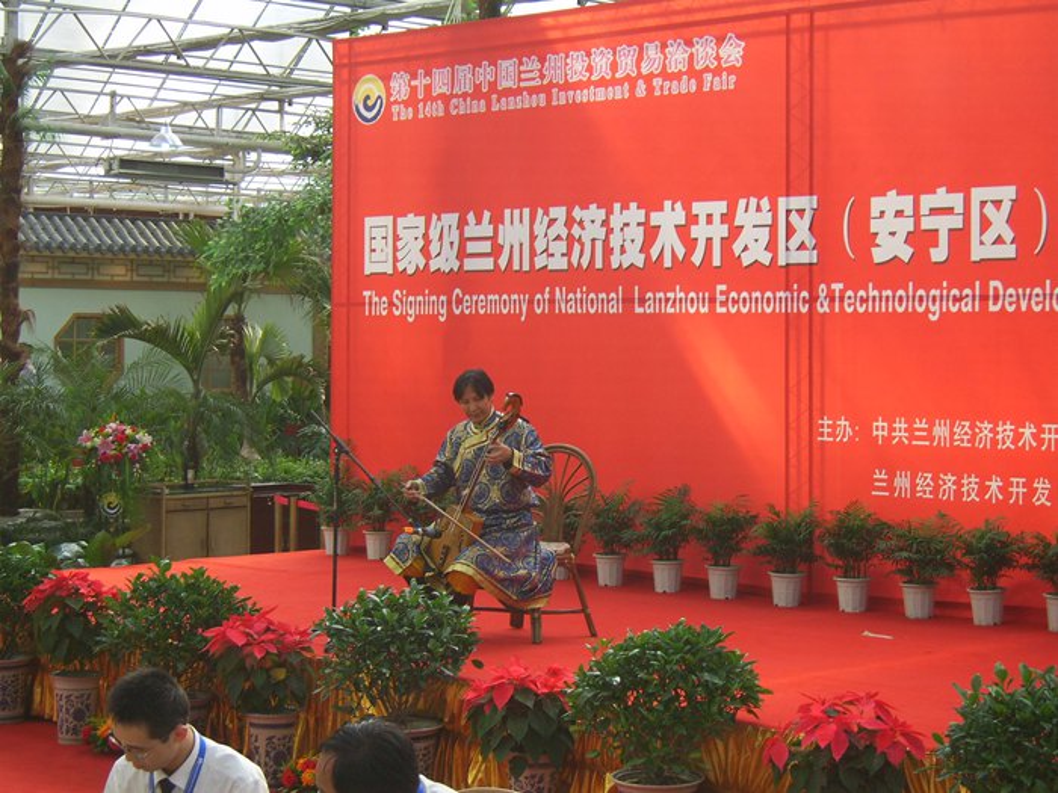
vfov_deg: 18.4
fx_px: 2445
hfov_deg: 24.4
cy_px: 396
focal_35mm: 80
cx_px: 529
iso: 50
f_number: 4
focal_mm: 16.7
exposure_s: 1/60
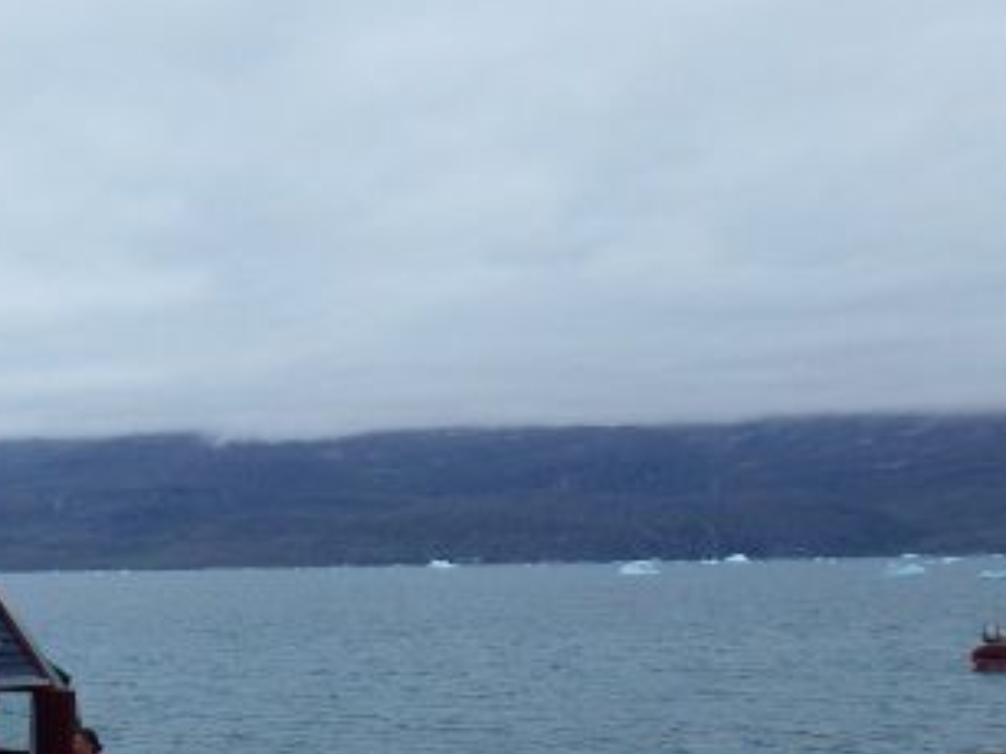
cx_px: -203
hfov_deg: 24.2
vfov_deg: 19.8
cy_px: 659
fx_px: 2121
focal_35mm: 73
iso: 125
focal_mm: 5
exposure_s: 1/640
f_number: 4.2
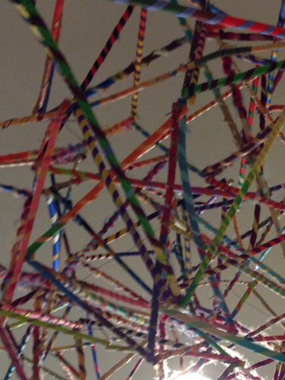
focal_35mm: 58
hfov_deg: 24.9
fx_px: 637
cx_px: 220
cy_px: 321
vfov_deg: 32.0
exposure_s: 1/20
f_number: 2.4
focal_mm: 4.12
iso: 250
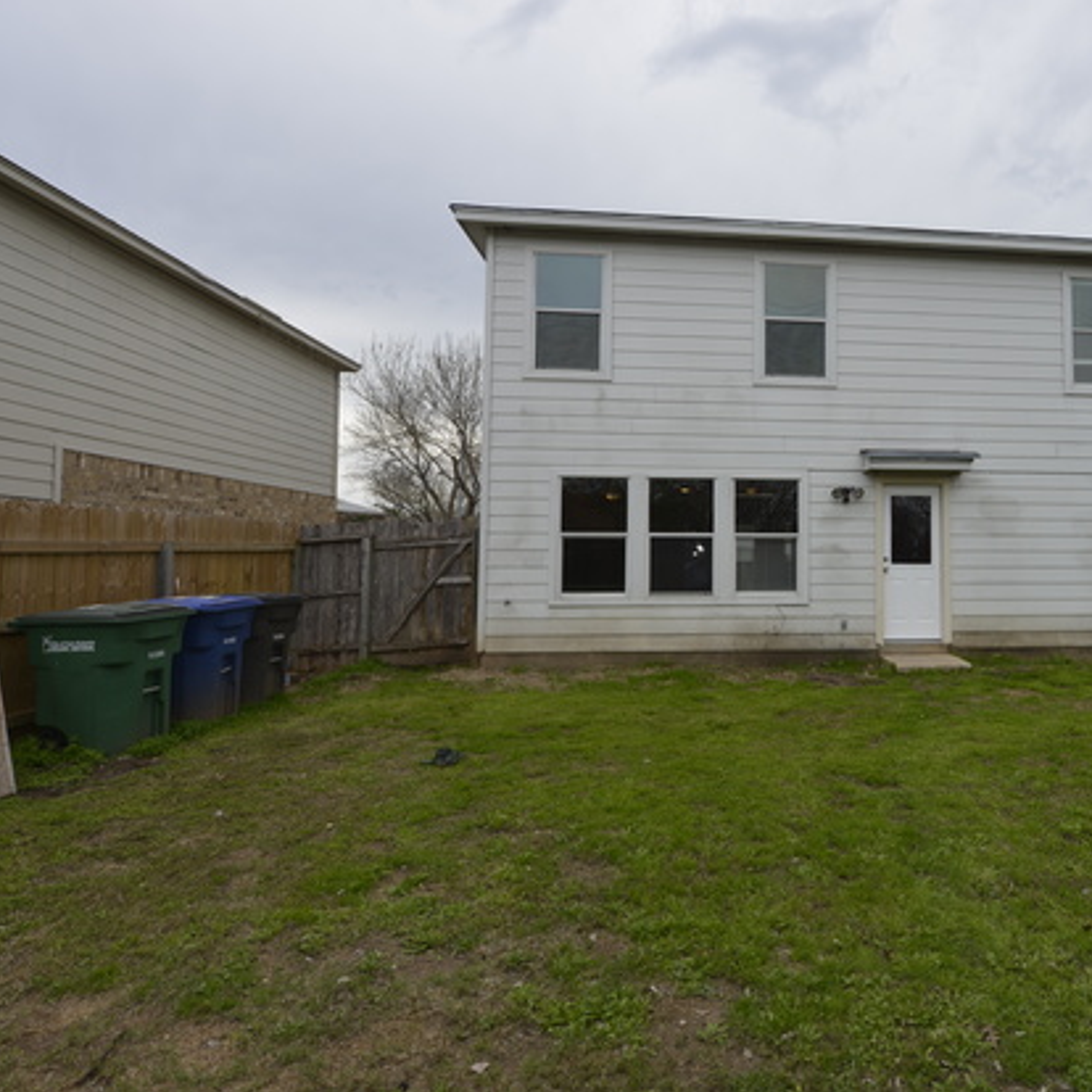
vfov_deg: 72.1
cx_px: 781
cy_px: 531
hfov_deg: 68.7
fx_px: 749
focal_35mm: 21
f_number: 6.3
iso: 110
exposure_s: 1/250
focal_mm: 16
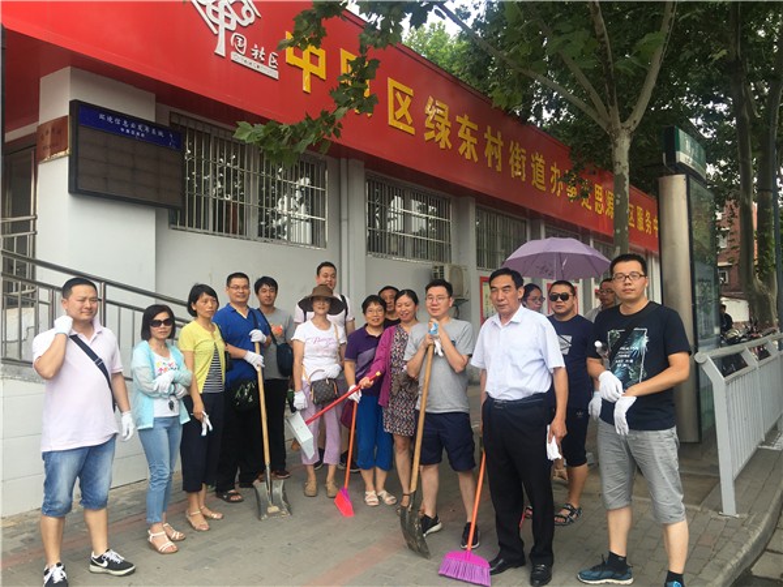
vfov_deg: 48.2
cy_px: 294
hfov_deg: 61.7
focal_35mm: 29
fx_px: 656
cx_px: 392
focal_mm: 4.15
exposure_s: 1/386
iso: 25
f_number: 2.2
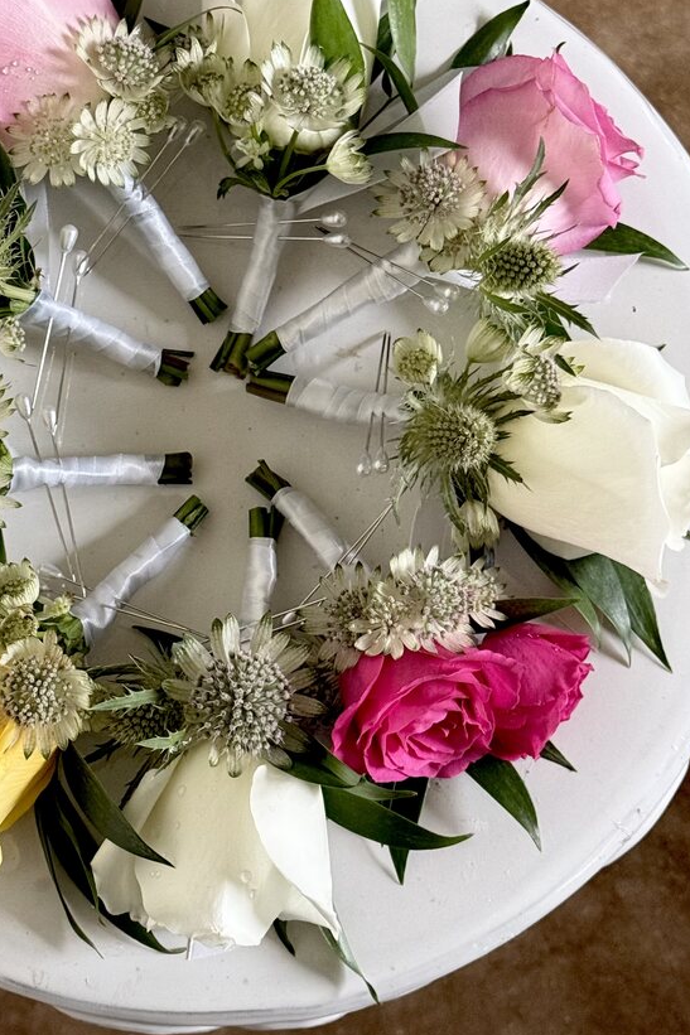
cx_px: 219
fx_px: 2099
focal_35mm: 73
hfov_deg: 18.6
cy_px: 448
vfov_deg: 27.7
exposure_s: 1/40
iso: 320
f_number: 1.78
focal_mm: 6.76
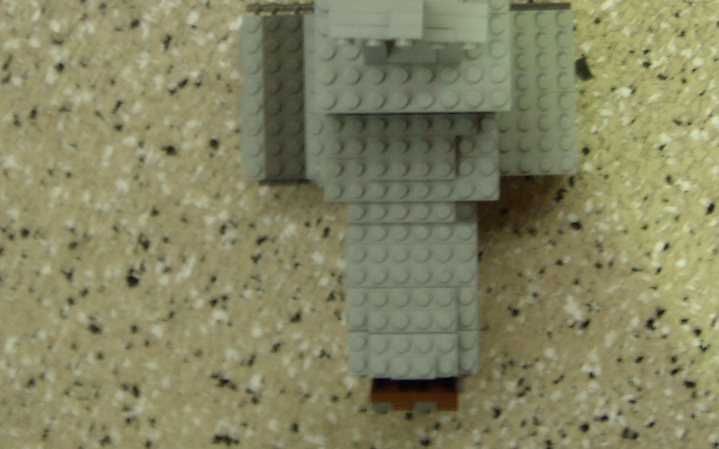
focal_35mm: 71
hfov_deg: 29.0
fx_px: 1391
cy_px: 50
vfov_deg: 18.1
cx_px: 403
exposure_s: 1/4.75
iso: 100
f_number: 3.5
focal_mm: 6.4
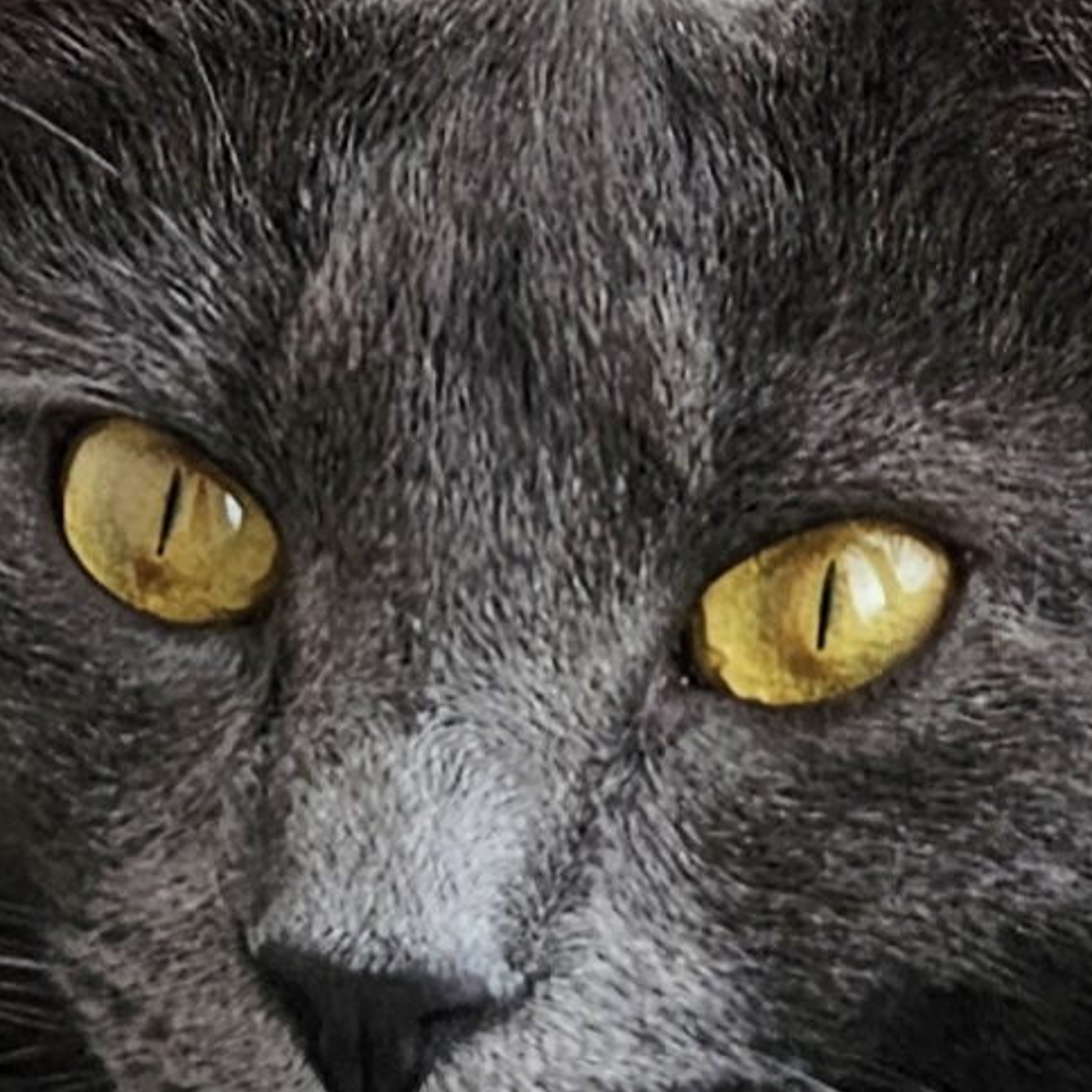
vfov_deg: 24.7
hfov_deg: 24.6
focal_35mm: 70
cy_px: 573
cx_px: 434
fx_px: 2498
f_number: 1.8
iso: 40
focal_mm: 5.4
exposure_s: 1/1250
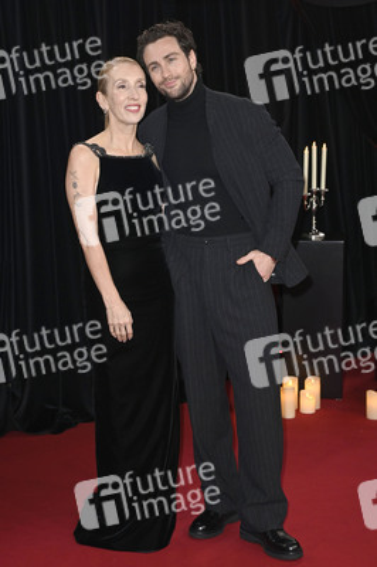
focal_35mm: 75
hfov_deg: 18.2
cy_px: 284
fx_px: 1180
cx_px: 188
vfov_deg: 27.0
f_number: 5.6
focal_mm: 75
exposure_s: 1/250
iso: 1250
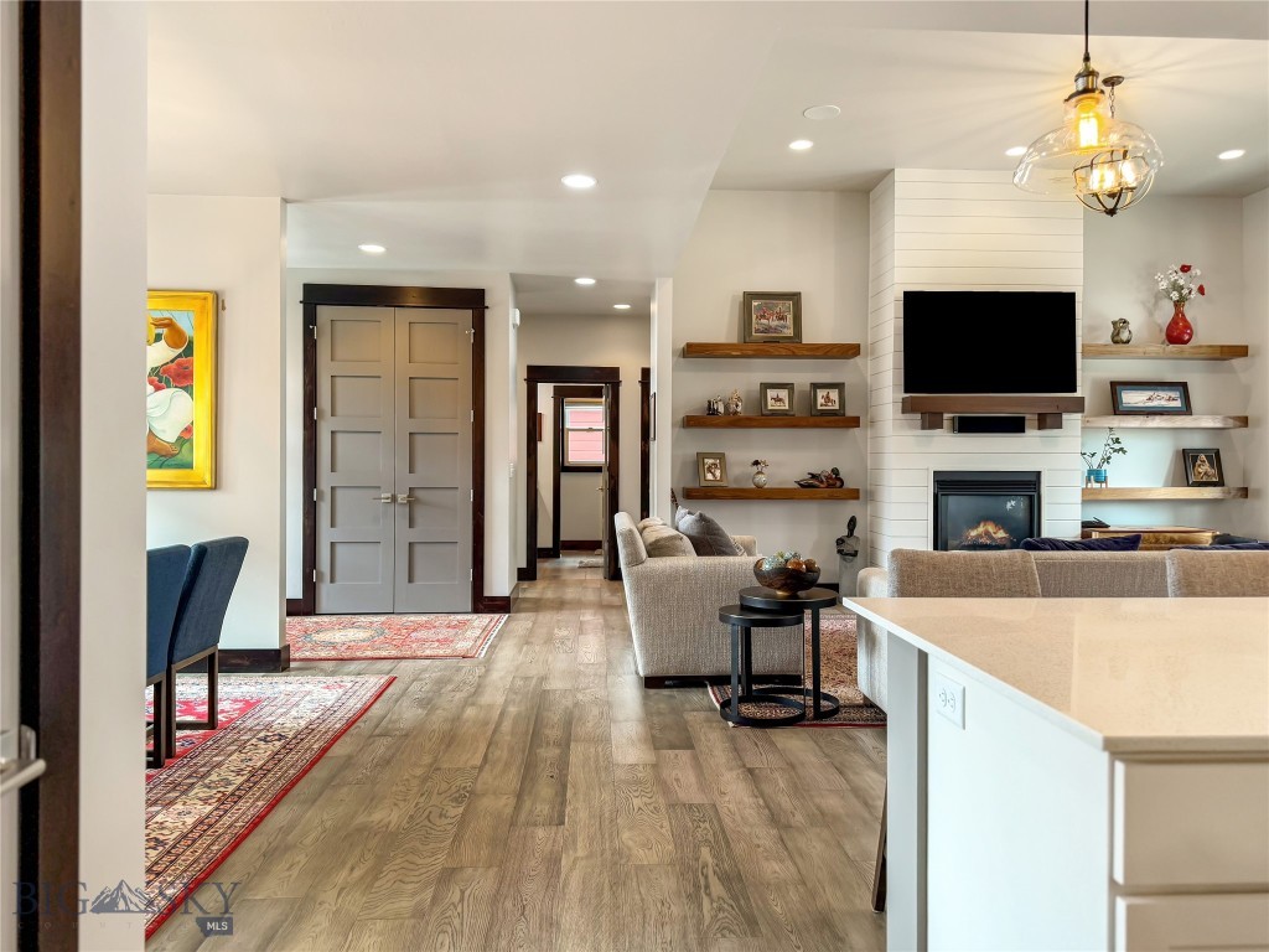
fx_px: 880
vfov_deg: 56.8
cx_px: 634
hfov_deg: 71.6
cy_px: 476
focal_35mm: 24
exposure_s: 1/60
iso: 125
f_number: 1.8
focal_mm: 6.76
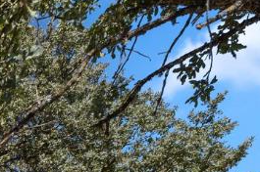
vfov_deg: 11.4
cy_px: 479
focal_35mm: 85
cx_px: -359
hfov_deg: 14.9
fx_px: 613
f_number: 8
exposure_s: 1/100
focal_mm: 10
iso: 100
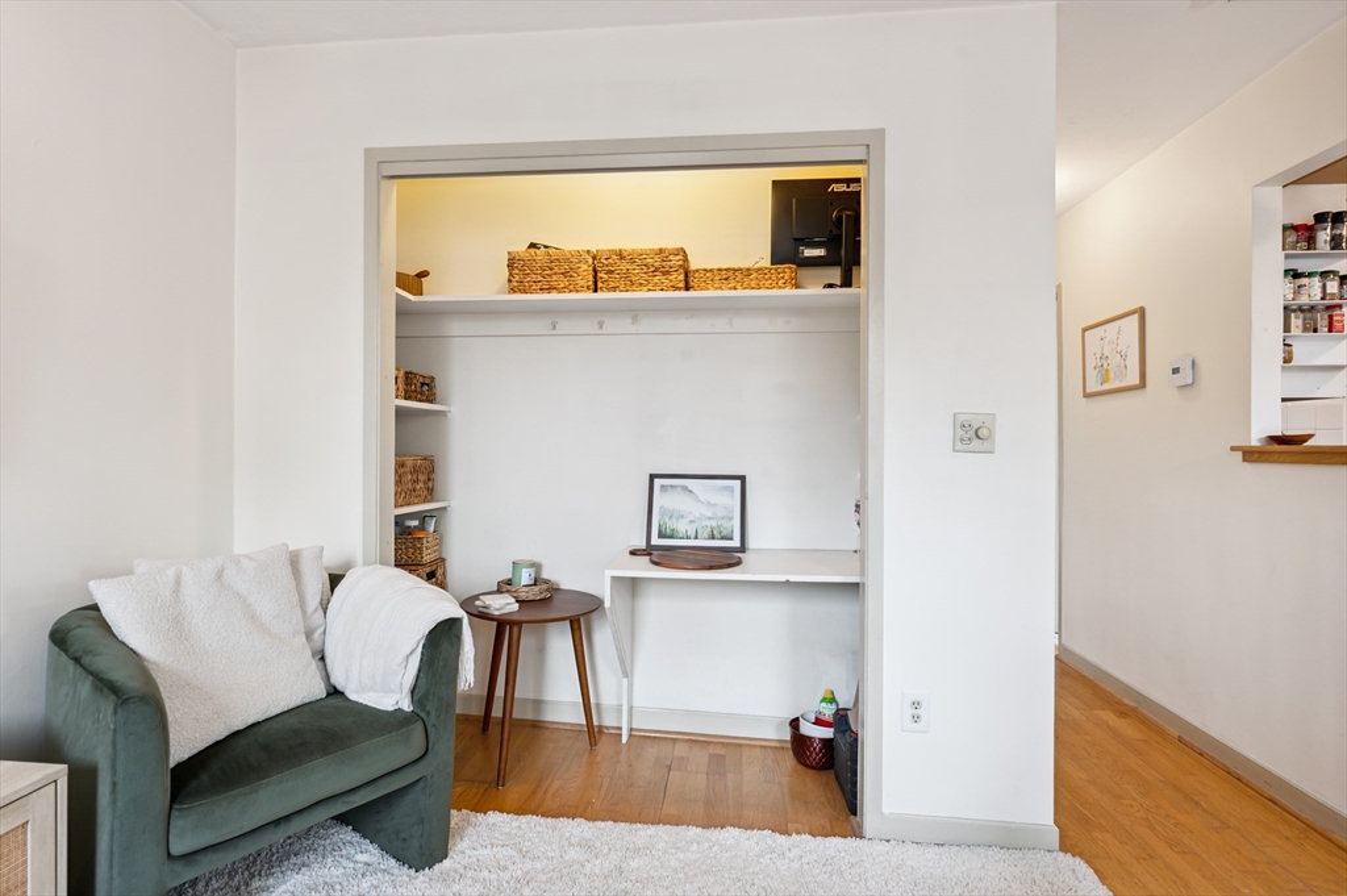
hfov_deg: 90.0
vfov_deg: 67.3
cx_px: 674
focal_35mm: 18
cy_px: 448
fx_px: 673
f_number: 8
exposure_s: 1/6
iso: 100
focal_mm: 18
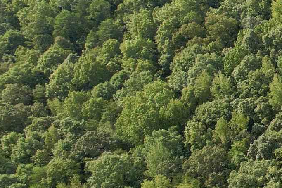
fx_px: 775
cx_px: 619
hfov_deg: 15.1
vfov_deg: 13.8
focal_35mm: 99
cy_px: 103
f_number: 2.8
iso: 100
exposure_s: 1/1000
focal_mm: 8.38
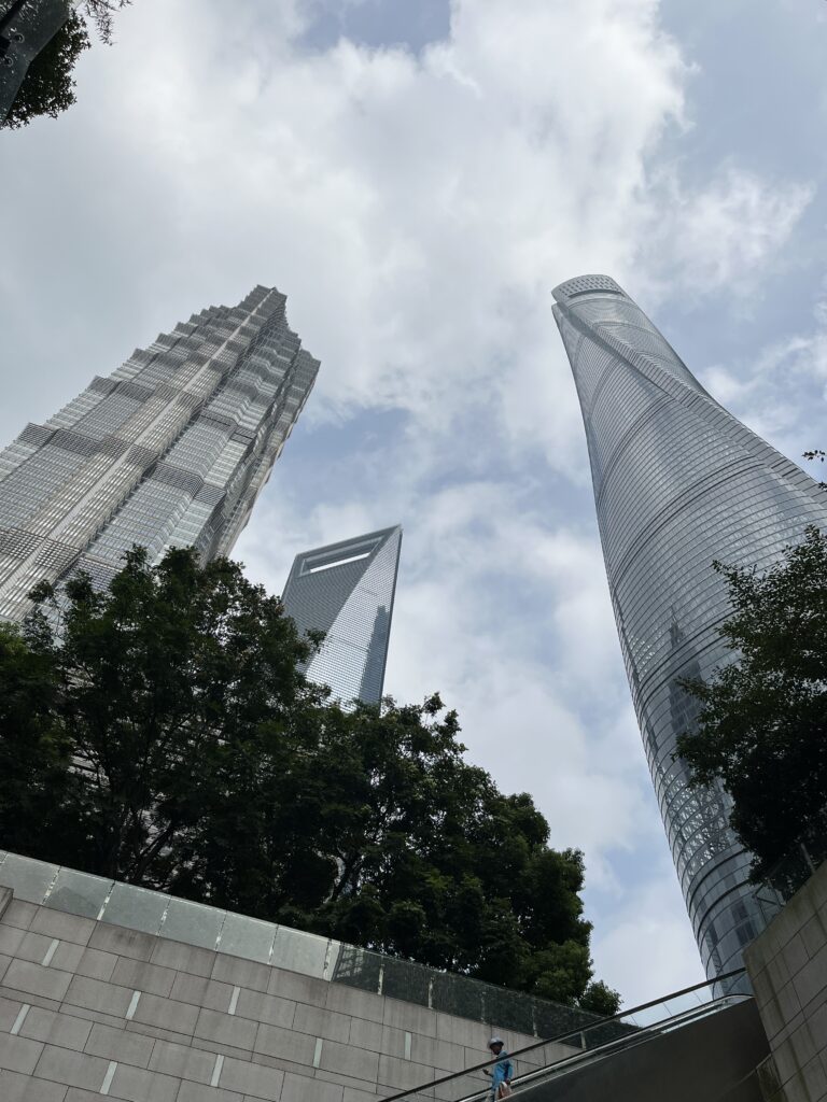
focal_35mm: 26
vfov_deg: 67.3
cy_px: 551
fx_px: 828
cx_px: 414
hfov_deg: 53.1
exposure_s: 1/7874
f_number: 1.6
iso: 50
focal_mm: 5.1
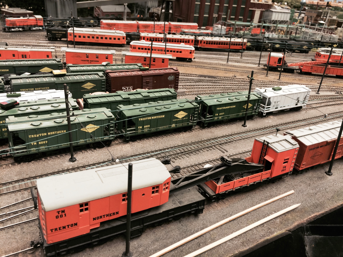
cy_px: 128
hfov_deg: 61.7
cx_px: 172
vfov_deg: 48.2
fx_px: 287
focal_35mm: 29
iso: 80
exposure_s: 1/30
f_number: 2.2
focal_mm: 4.15
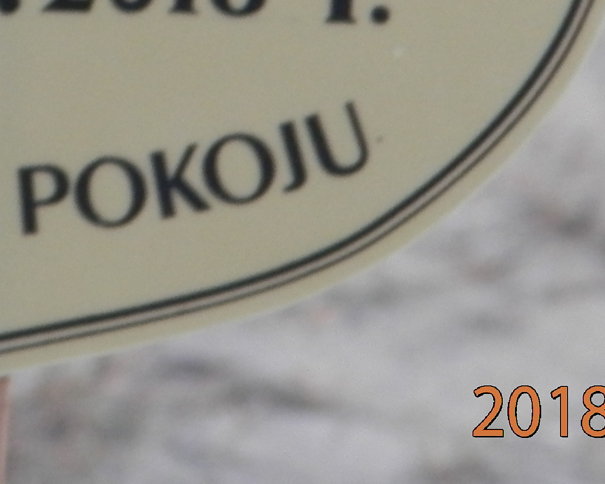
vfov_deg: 2.3
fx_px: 12123
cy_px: -276
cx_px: -192
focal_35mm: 677
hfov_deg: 2.9
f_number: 5.1
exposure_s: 1/25
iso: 200
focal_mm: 32.1
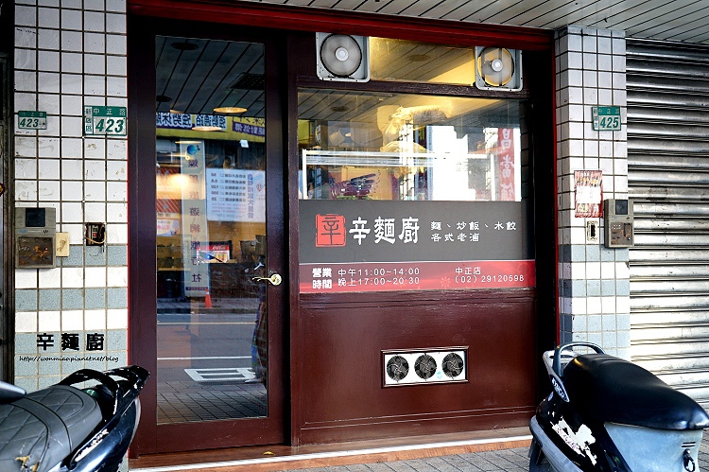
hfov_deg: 46.4
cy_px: 236
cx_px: 354
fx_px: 827
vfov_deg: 31.9
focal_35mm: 42
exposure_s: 1/60
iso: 640
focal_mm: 42
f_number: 4.5
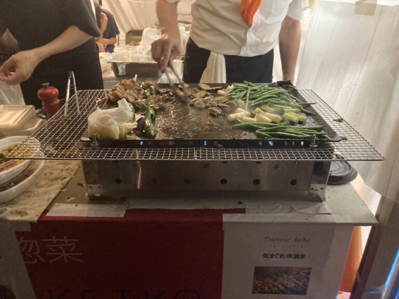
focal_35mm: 28
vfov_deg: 49.7
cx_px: 200
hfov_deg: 63.4
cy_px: 150
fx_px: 323
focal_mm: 3.99
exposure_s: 1/25
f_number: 1.8
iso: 320
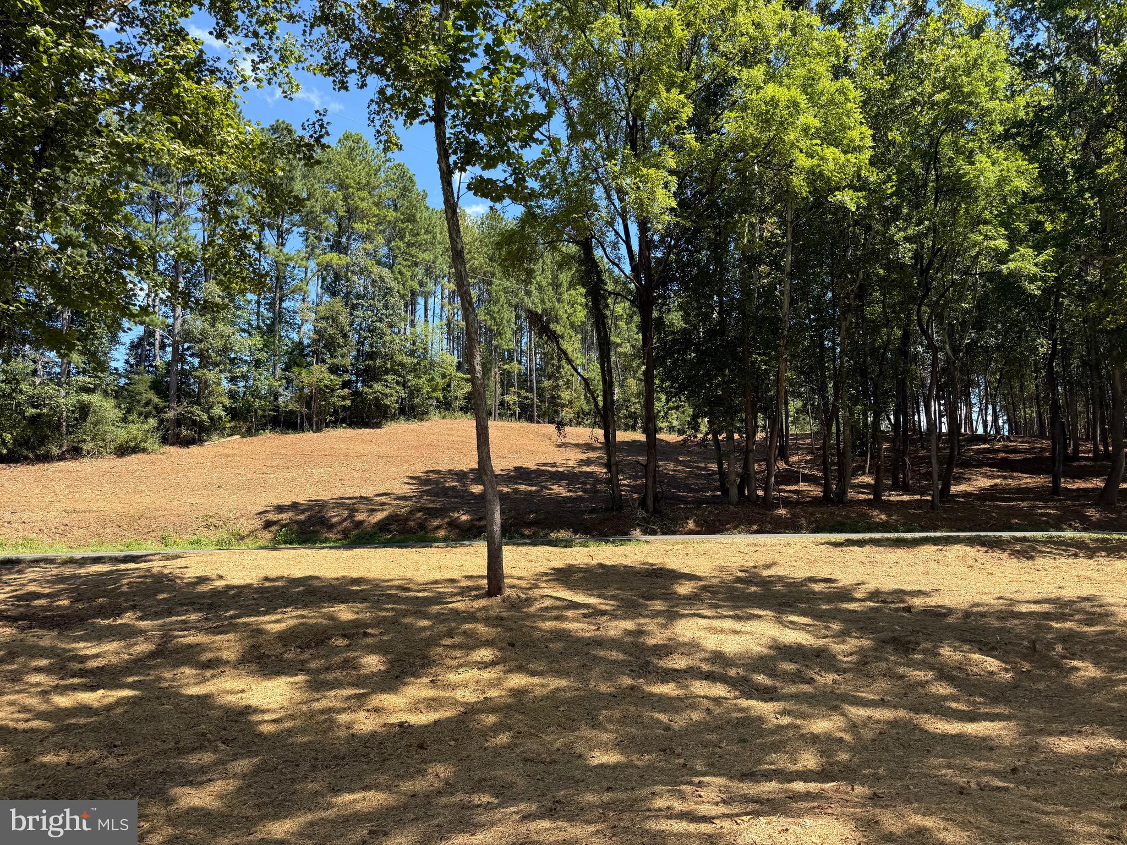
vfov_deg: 56.8
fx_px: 781
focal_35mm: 24
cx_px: 564
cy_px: 422
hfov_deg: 71.6
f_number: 1.78
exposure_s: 1/1464
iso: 80
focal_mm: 6.76
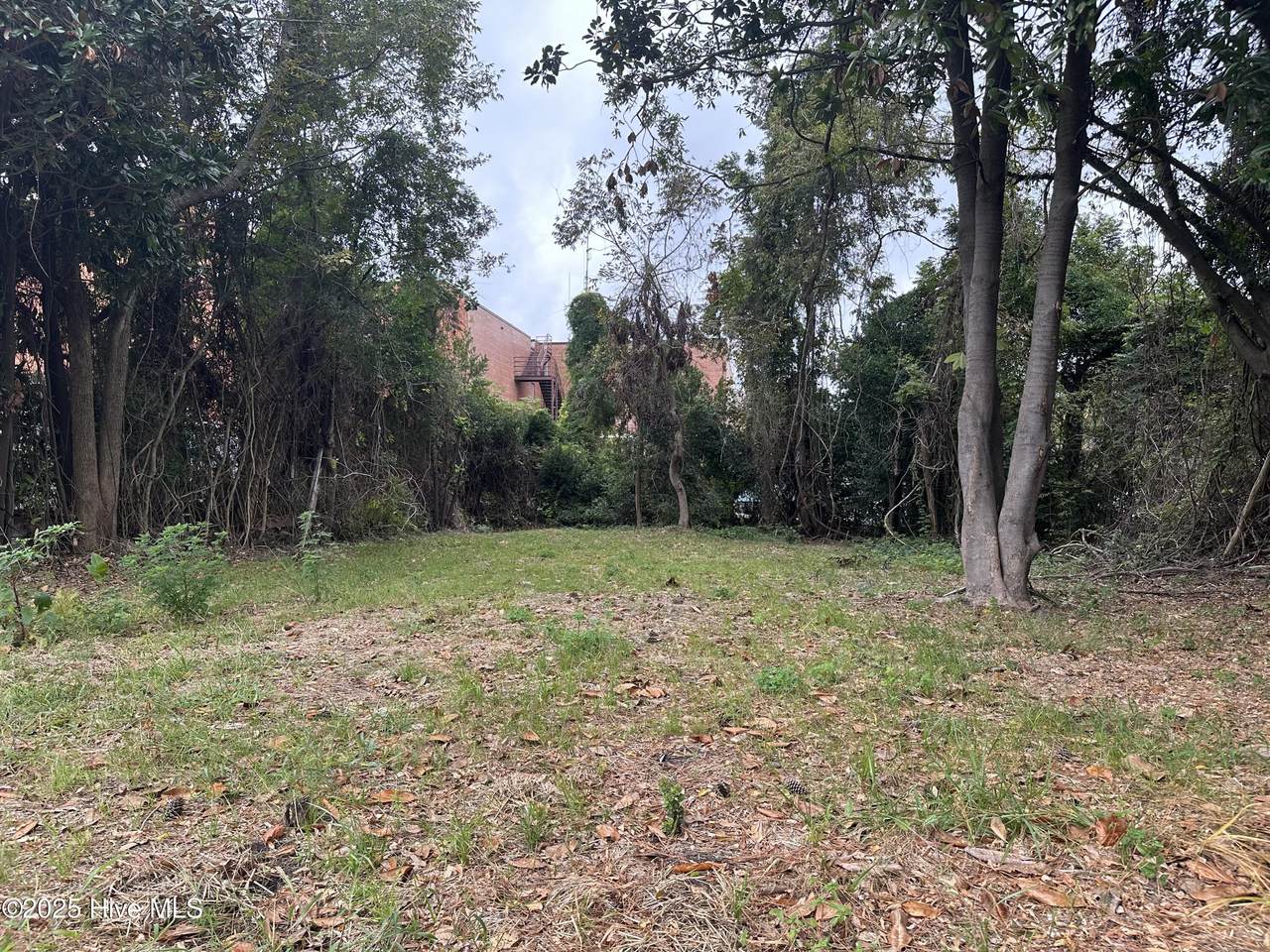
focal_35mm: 24
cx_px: 635
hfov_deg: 71.6
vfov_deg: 56.8
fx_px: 881
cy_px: 476
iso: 80
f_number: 1.78
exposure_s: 1/392
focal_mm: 6.86
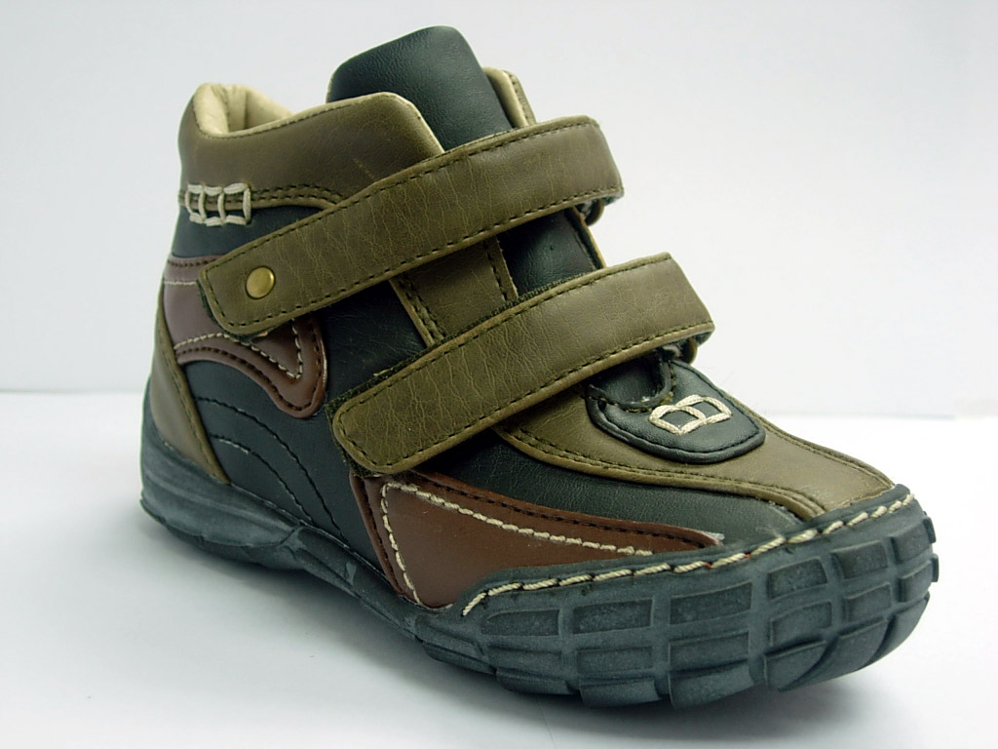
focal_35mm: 51
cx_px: 499
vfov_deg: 28.6
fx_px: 1470
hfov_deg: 37.5
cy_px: 374
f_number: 3.2
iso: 64
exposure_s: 1/27.6
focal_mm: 10.6
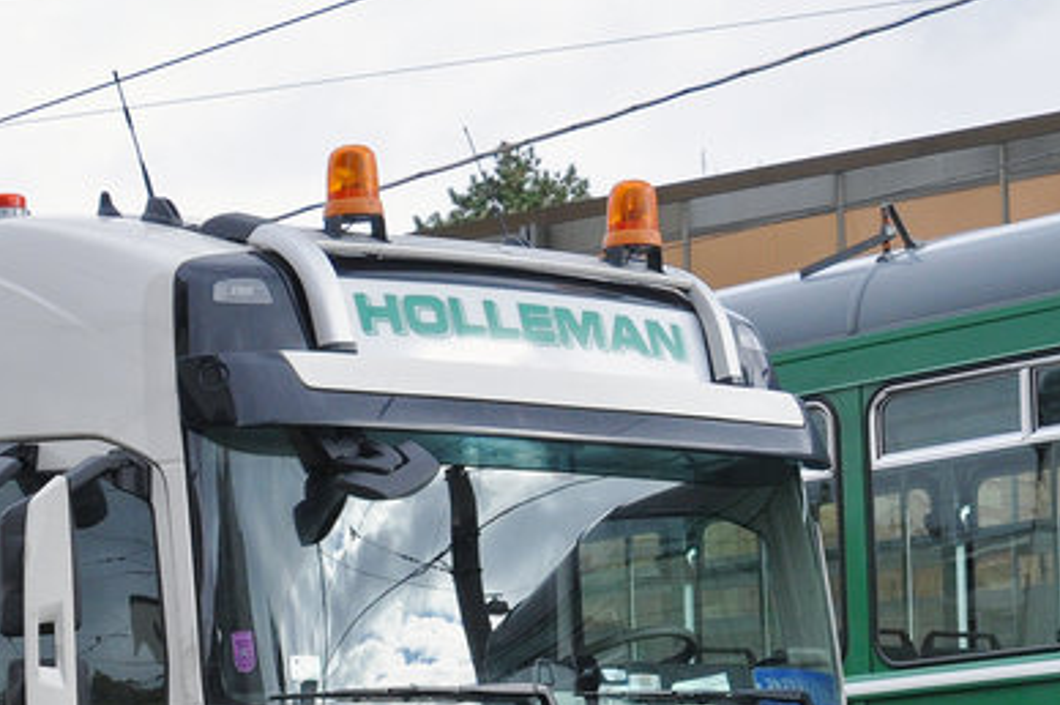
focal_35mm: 139
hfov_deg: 14.0
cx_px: -443
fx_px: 4089
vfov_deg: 9.8
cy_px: 652
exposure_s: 1/250
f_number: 8
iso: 400
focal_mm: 30
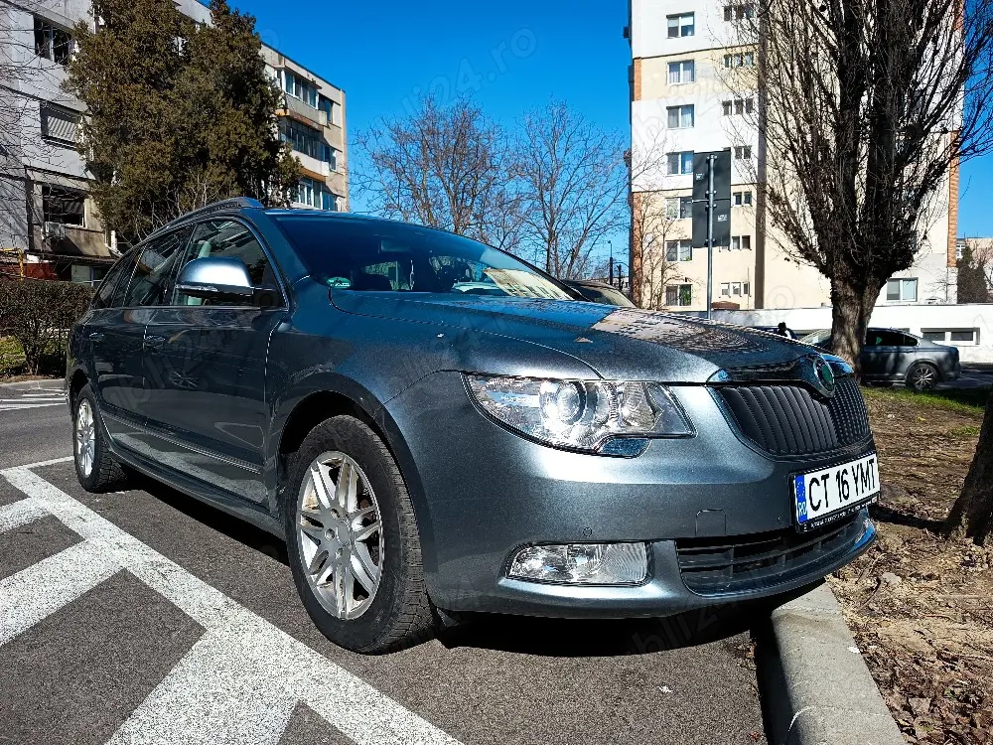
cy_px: 372
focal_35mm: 24
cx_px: 496
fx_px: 688
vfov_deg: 56.8
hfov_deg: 71.6
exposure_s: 1/625
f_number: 1.7
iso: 53
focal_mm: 5.27
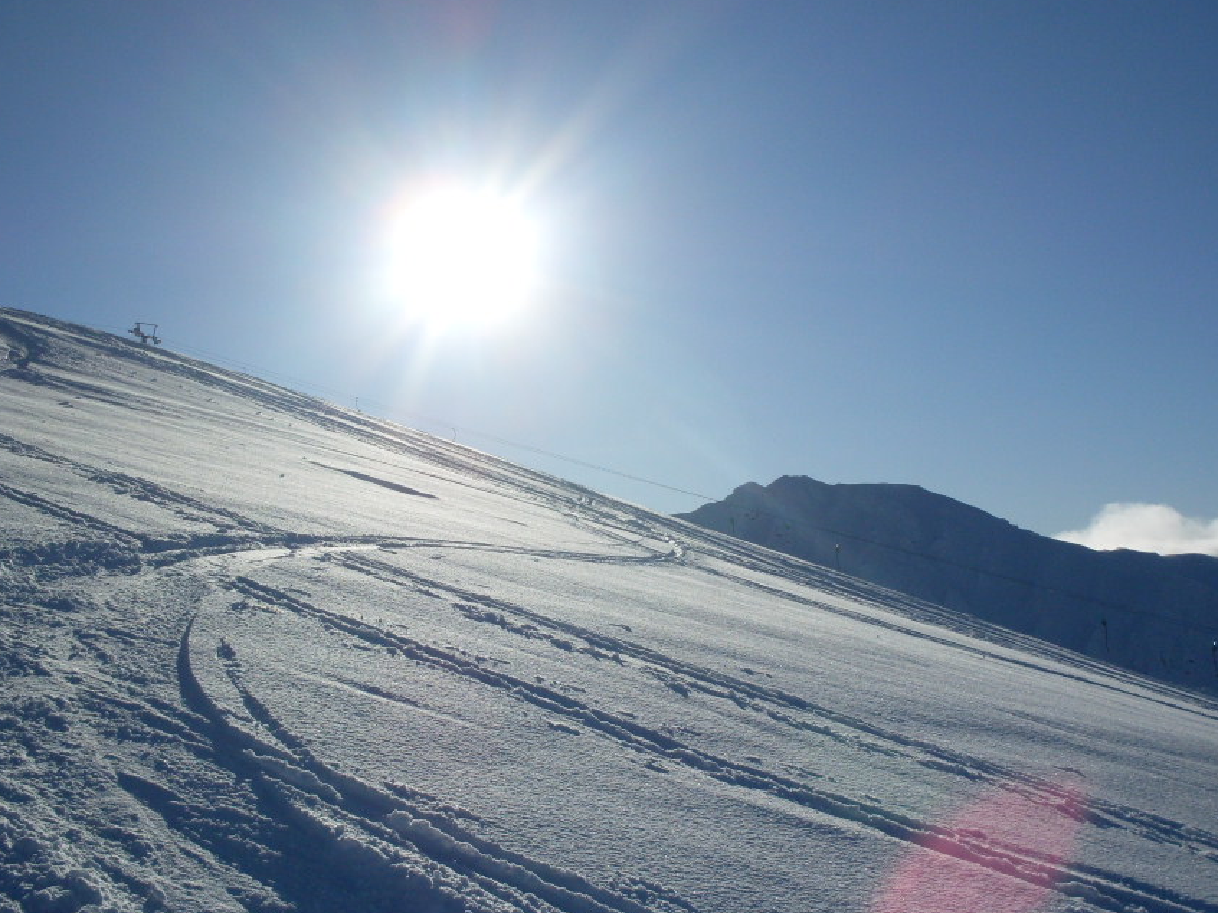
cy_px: 520
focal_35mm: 46
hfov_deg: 41.2
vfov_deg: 31.5
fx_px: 1618
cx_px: 646
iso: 80
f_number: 8.4
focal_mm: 6.3
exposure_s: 1/1000
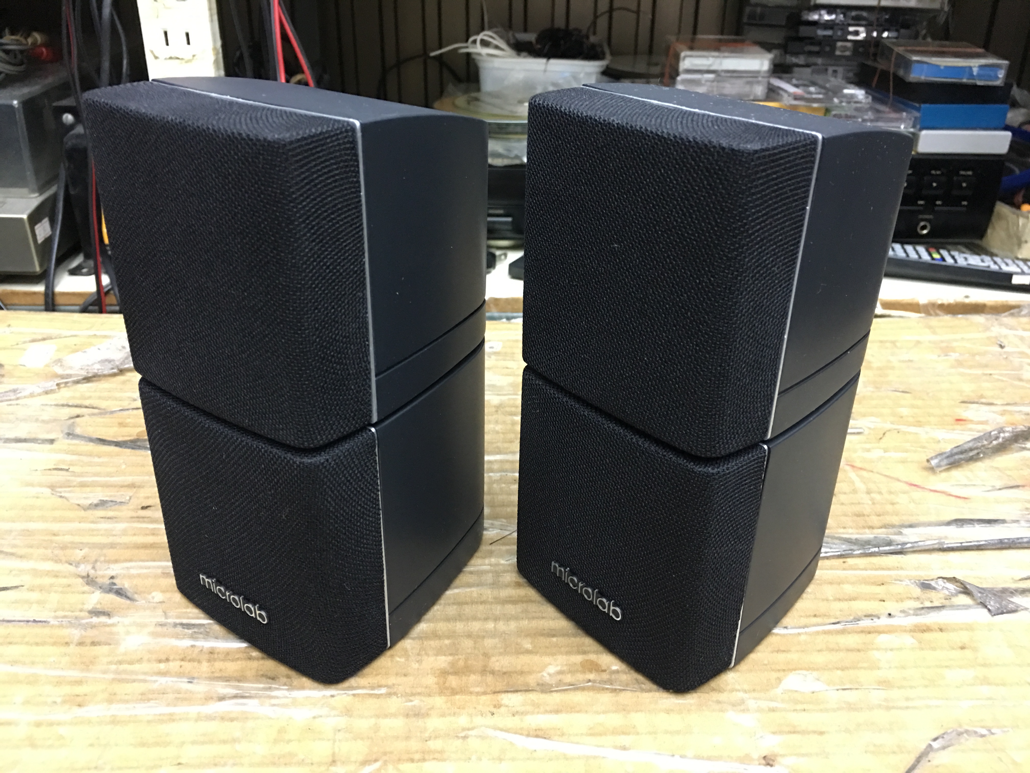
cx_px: 515
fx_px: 863
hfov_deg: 61.7
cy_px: 386
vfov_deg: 48.2
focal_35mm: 29
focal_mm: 4.15
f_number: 2.2
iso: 125
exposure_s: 1/8
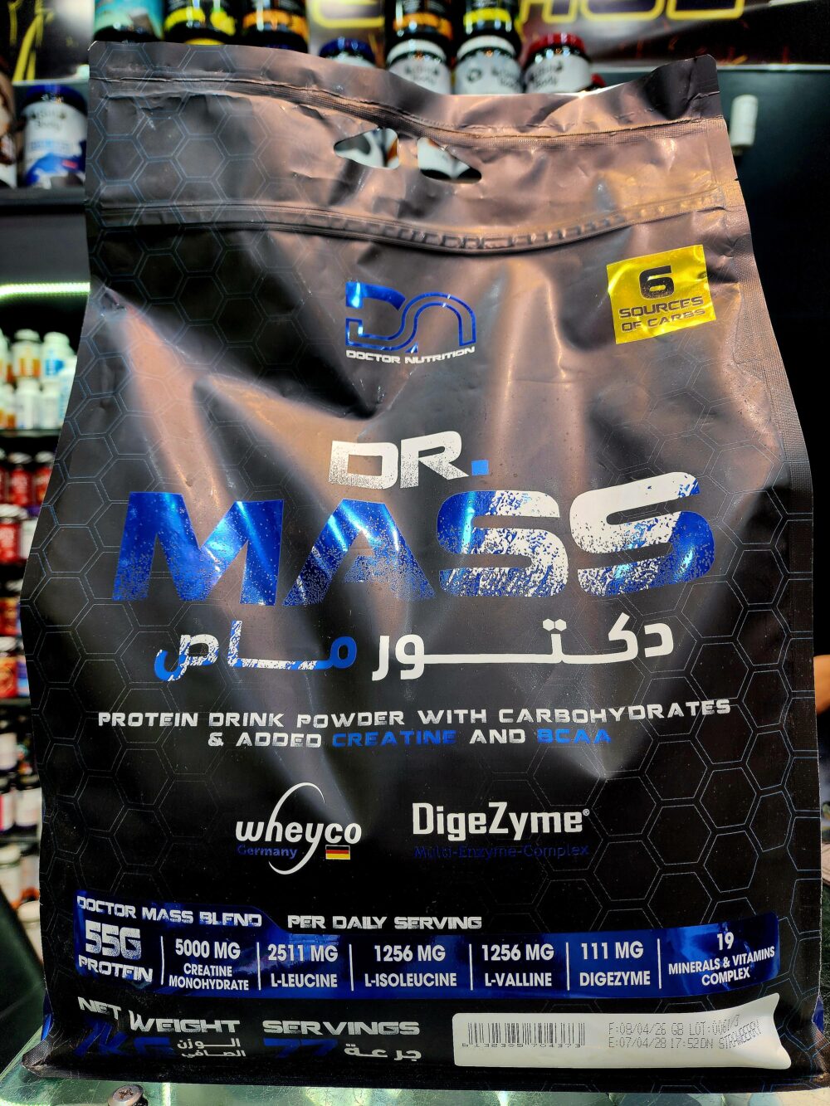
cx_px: 415
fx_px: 735
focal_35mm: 23
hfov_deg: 58.9
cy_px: 553
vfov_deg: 73.9
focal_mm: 6.4
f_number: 1.8
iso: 50
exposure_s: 1/101
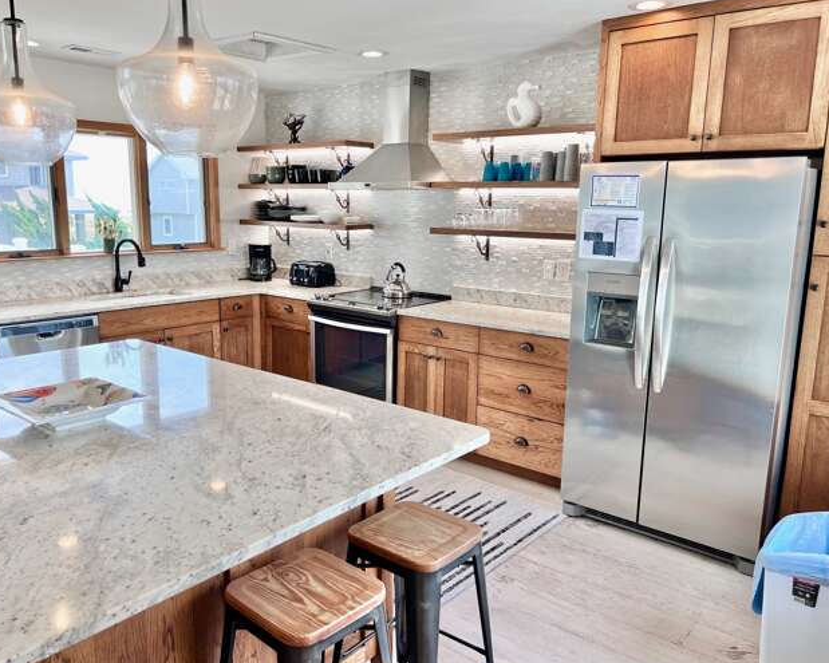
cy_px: 332
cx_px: 376
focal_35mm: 28
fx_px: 687
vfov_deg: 51.5
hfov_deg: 62.1
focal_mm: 5.7
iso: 40
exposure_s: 1/204
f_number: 1.5
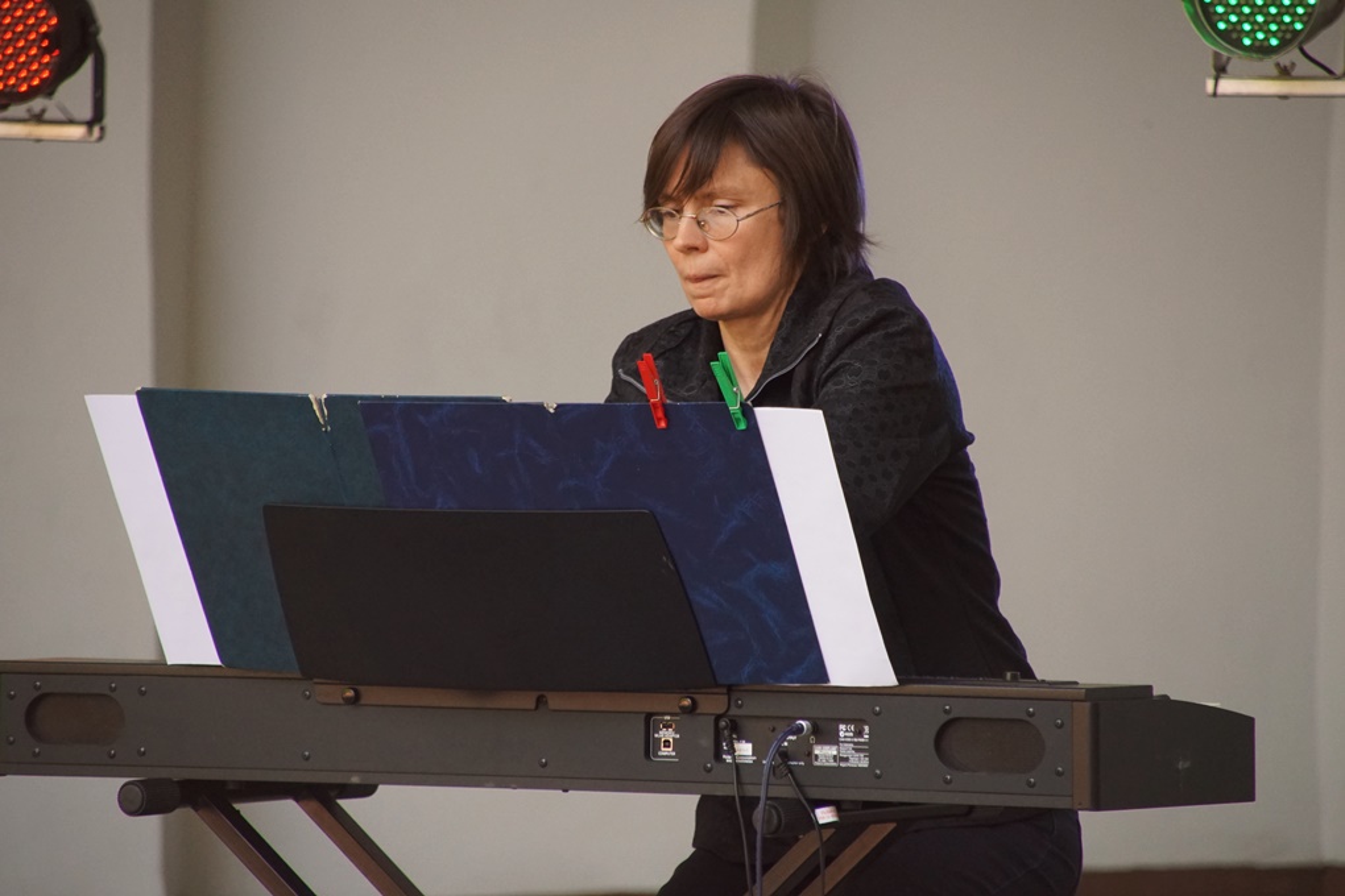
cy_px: 448
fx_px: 11207
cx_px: 672
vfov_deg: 4.6
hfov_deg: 6.9
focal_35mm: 300
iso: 1250
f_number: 6.3
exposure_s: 1/320
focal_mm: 200
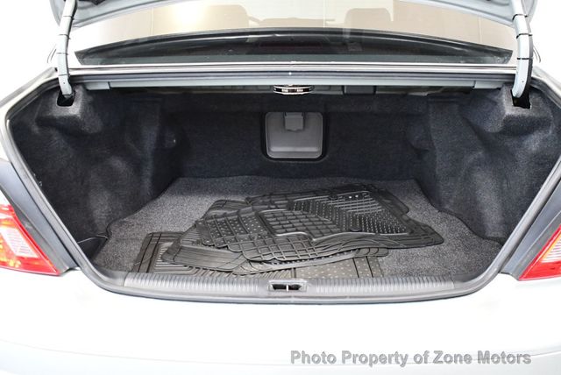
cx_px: 280
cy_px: 188
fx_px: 561
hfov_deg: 53.1
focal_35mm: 36
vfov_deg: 36.9
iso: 3600
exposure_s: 1/60
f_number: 3.5
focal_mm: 18
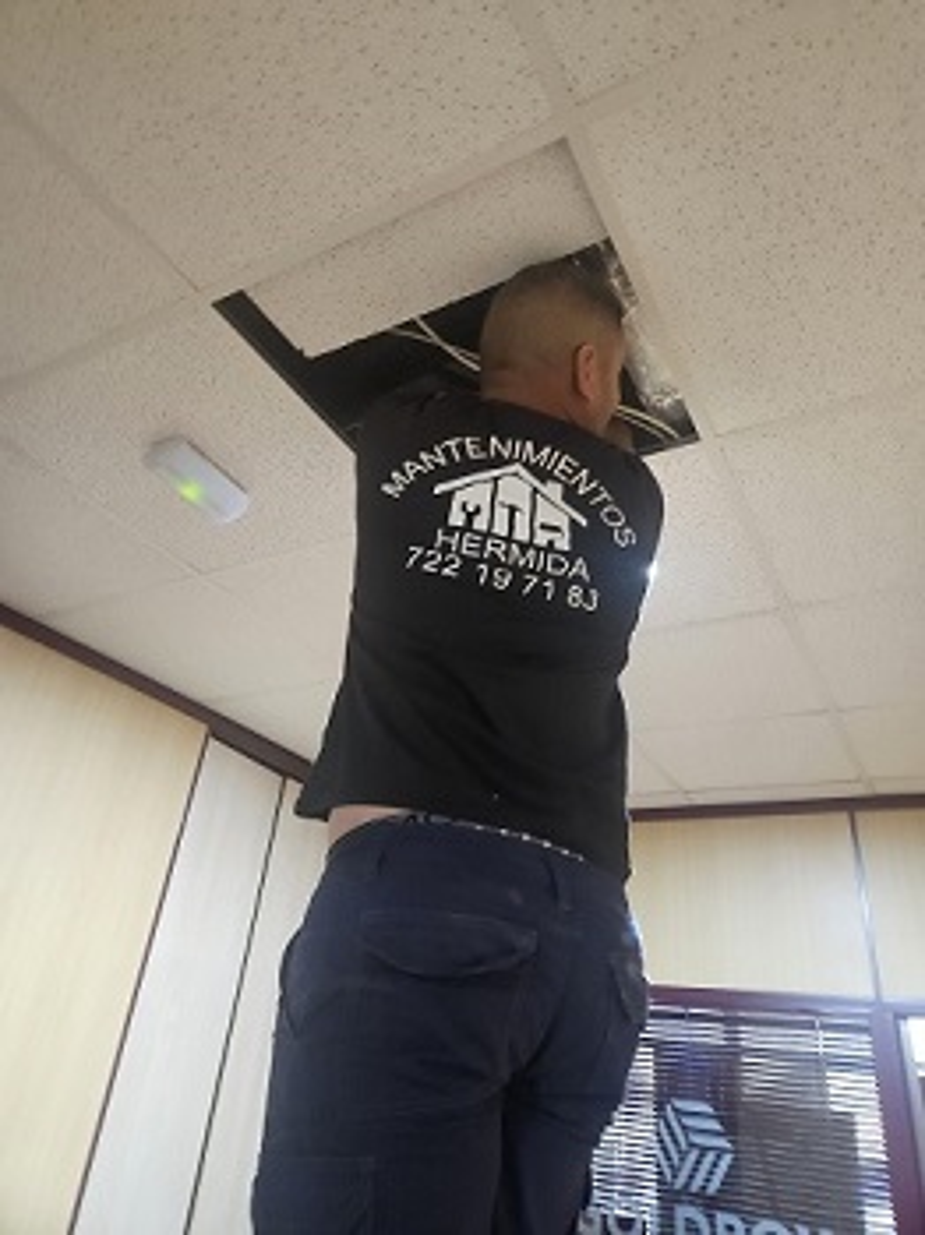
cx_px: 462
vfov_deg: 74.0
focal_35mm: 23
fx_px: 820
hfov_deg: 58.8
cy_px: 618
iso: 640
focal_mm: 5.4
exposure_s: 1/25
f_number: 1.8
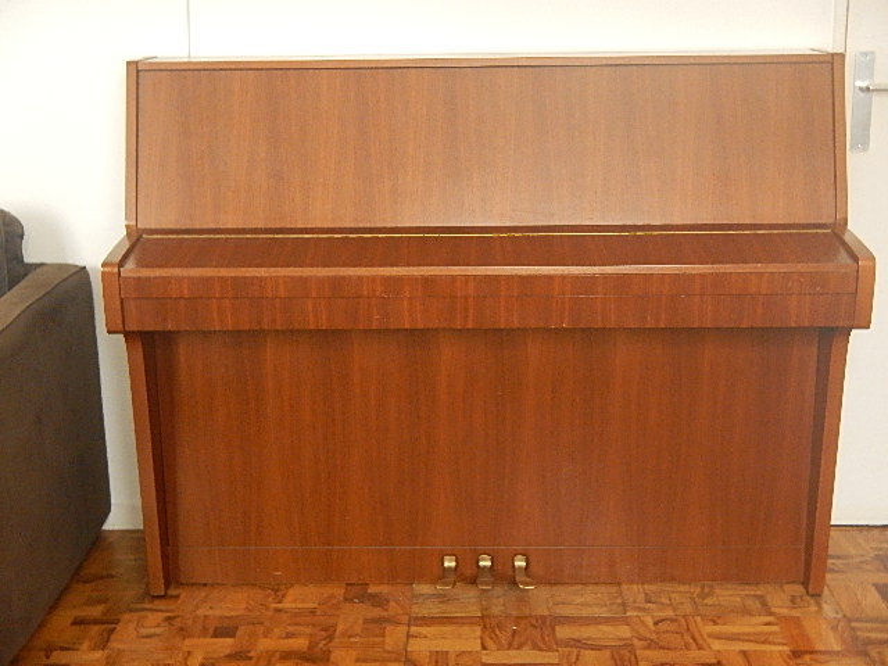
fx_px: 1308
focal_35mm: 51
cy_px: 333
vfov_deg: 28.6
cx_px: 444
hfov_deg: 37.5
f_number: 4.1
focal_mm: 9.1
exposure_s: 1/4
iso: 800
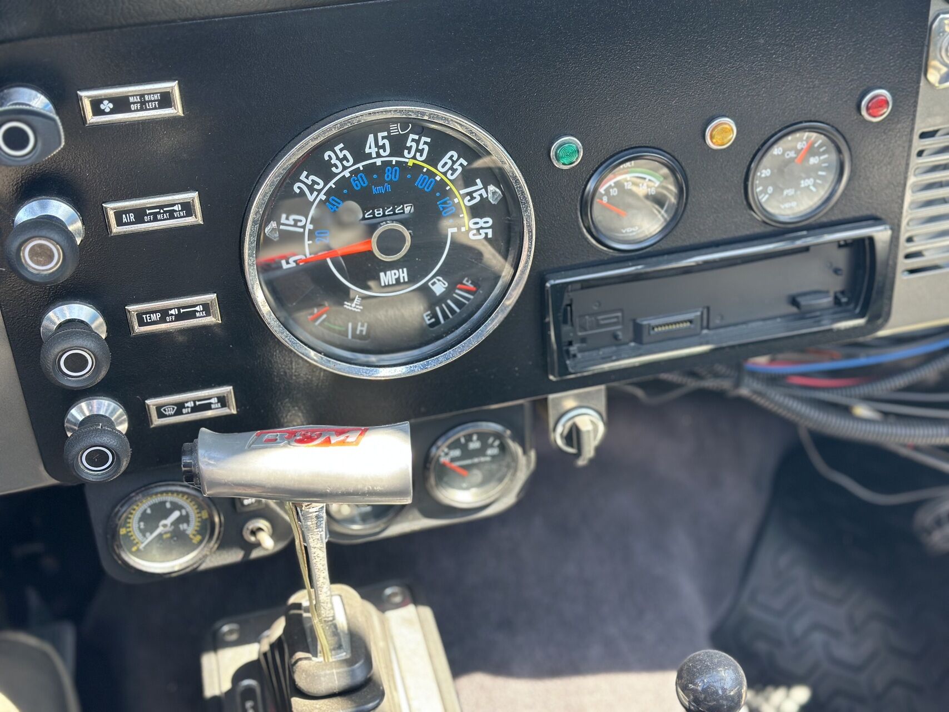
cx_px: 474
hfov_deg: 39.7
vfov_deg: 30.3
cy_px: 356
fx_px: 1316
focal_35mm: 48
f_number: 1.78
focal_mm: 6.86
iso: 100
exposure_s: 1/171
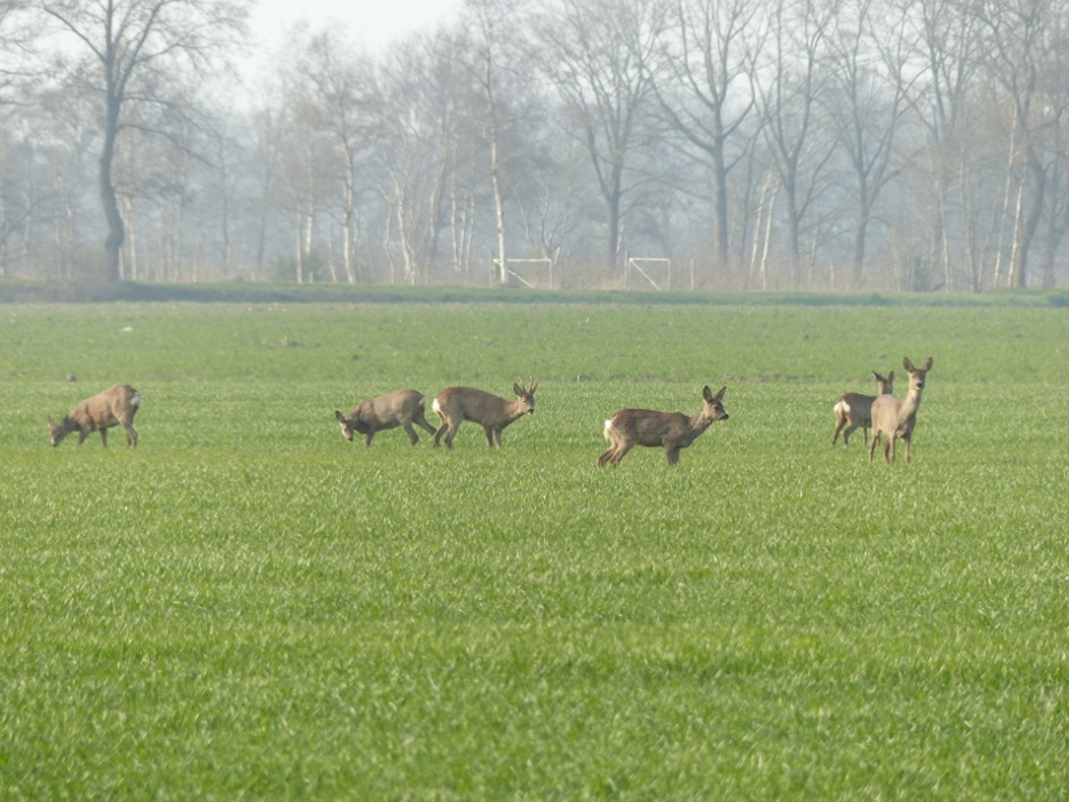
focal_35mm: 598
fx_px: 18467
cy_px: 401
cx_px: 534
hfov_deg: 3.3
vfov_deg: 2.5
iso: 160
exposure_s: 1/500
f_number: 4
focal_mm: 107.6
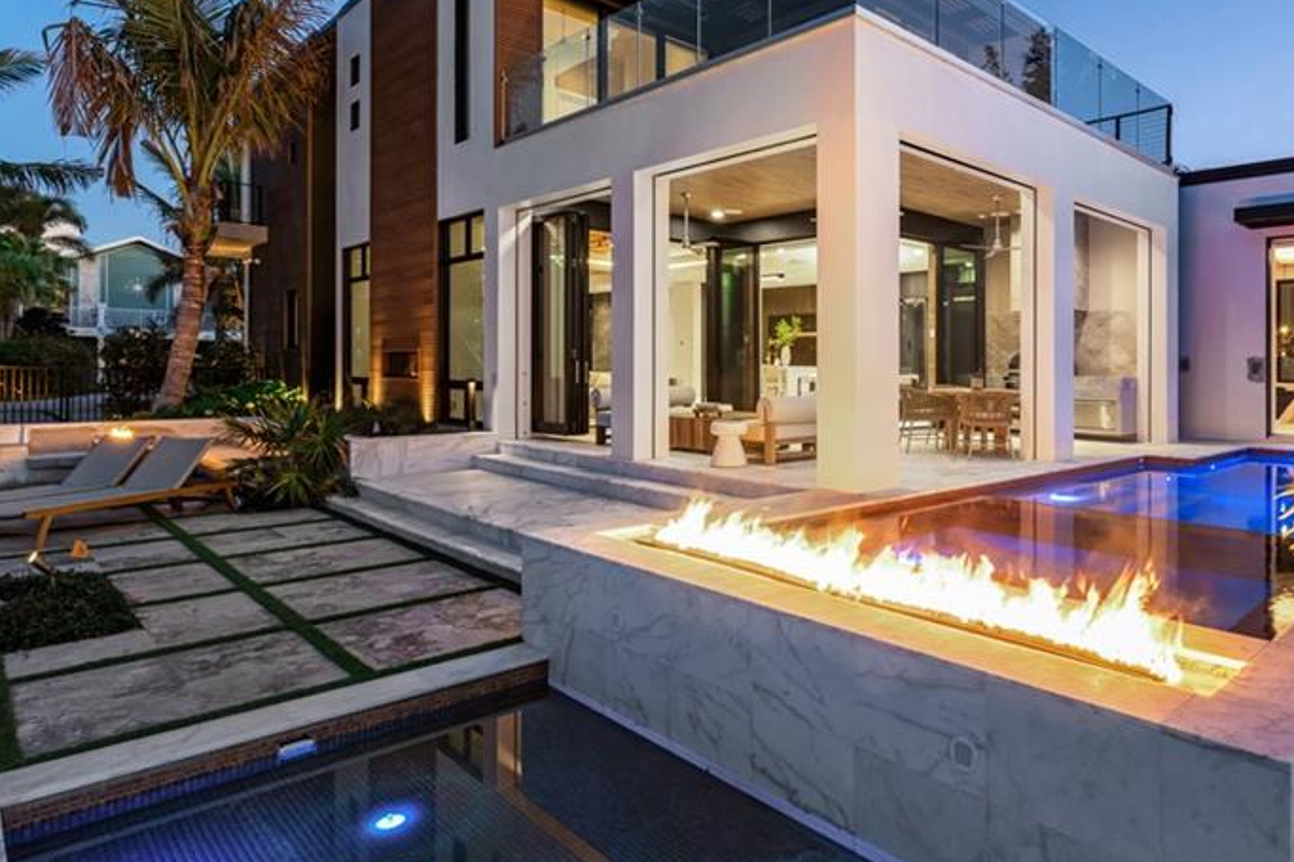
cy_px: 377
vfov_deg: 59.3
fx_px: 755
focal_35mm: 21
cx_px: 892
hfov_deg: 77.8
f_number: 8
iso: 400
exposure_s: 1/2.5
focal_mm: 14
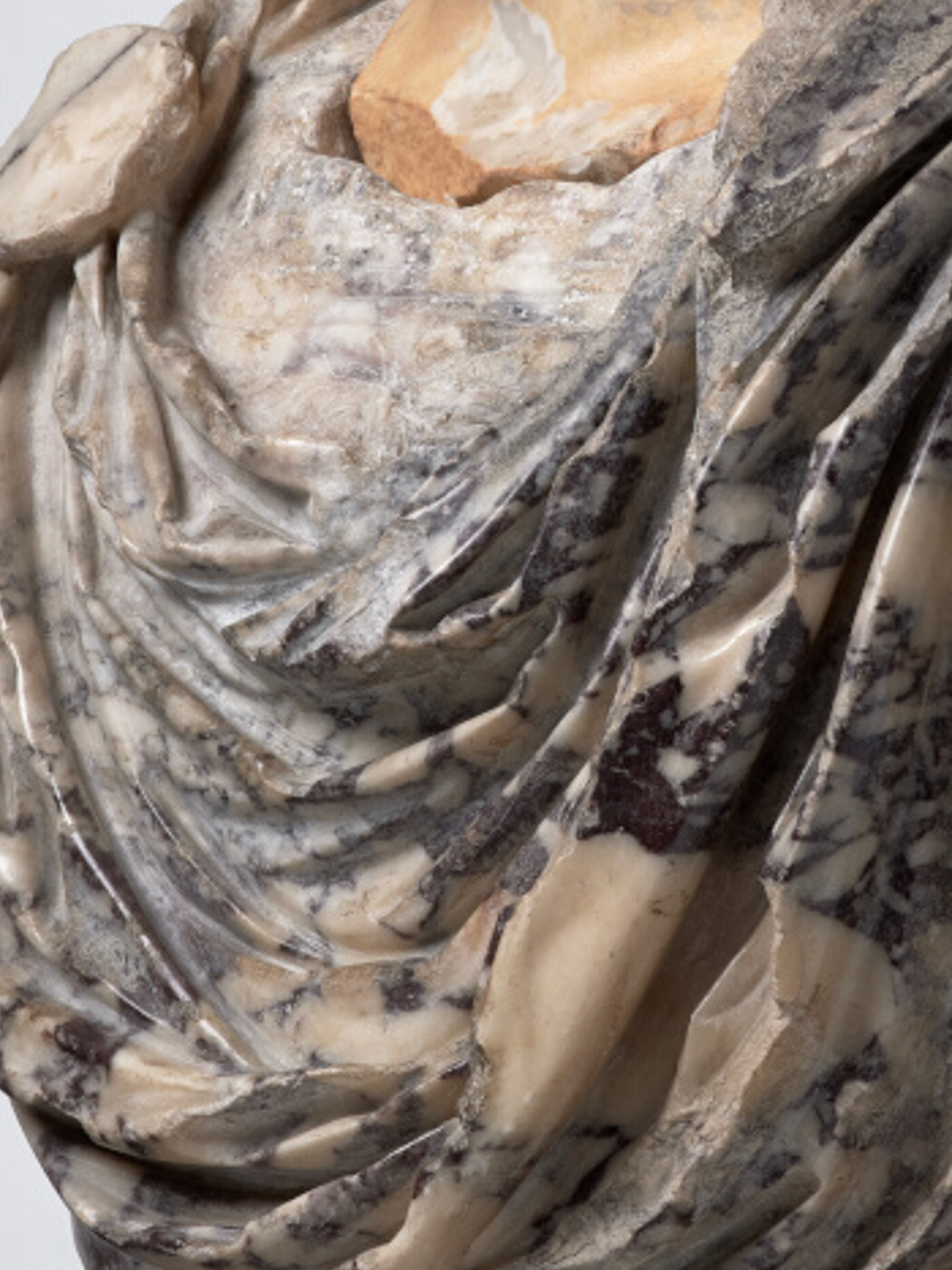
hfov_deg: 8.2
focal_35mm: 180
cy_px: 453
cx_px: 721
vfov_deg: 11.0
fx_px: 6603
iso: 200
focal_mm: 80
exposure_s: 1/125
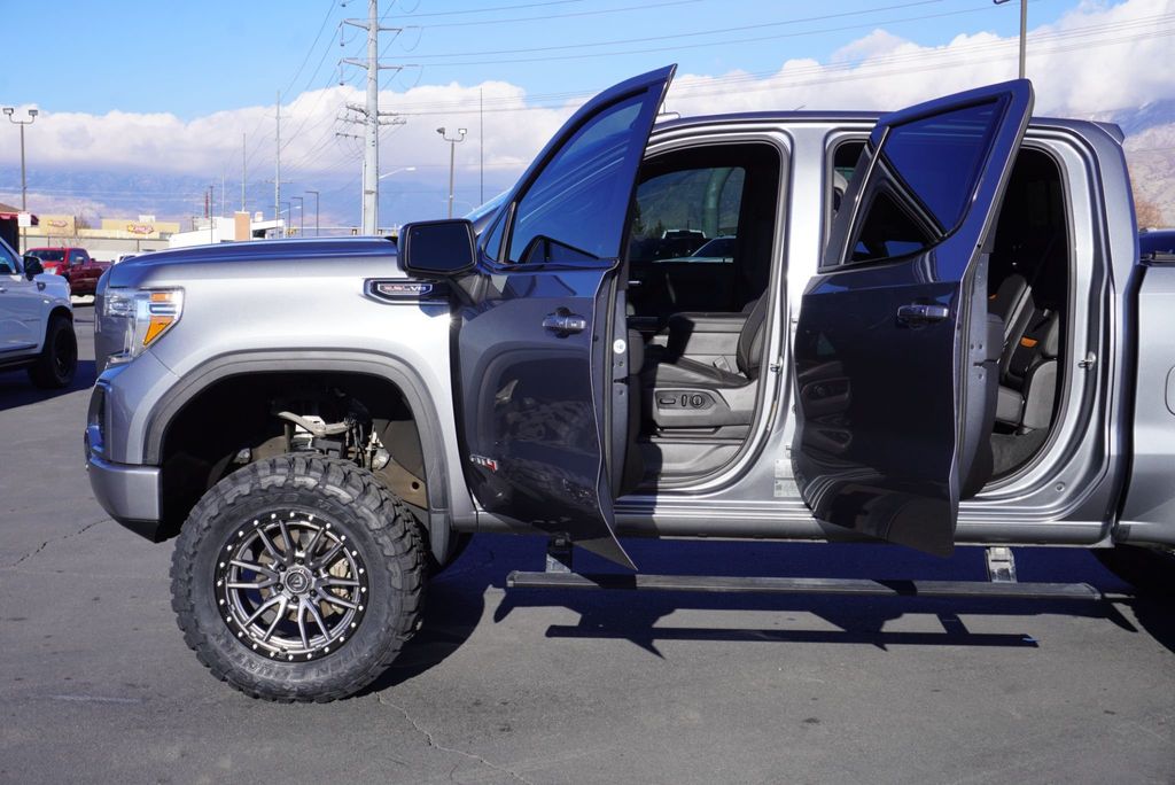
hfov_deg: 46.4
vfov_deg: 31.9
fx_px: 1372
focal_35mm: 42
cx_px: 588
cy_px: 392
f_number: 11
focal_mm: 28
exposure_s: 1/125
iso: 100
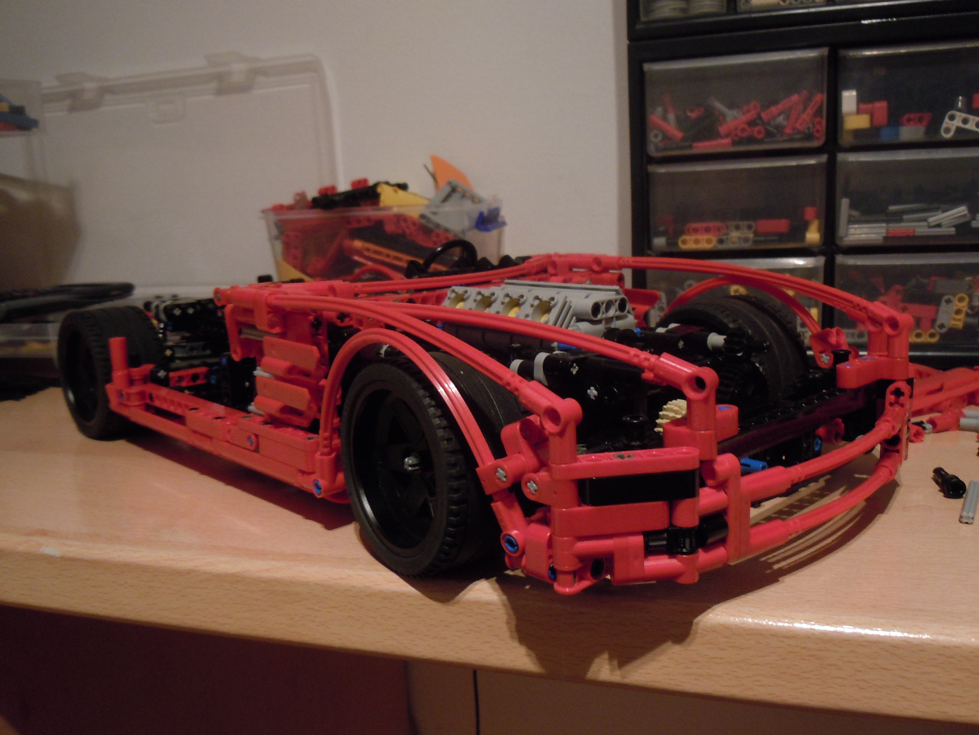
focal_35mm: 30
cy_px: 368
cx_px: 490
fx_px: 848
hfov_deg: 60.0
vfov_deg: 46.8
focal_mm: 5.4
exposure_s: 1/8
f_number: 3.5
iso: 400
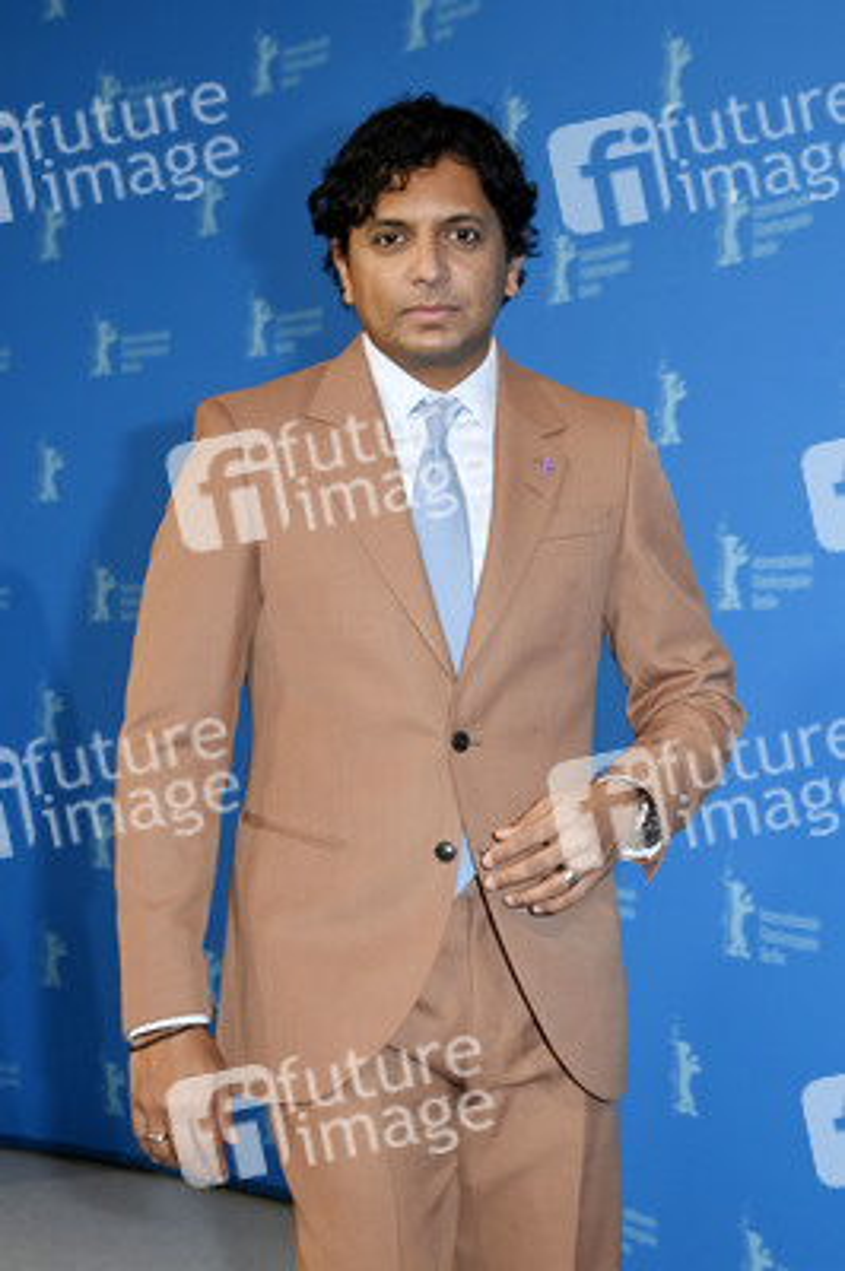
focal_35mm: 48
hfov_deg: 28.0
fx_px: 1693
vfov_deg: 41.1
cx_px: 422
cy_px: 636
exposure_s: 1/250
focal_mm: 48
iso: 1250
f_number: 5.6
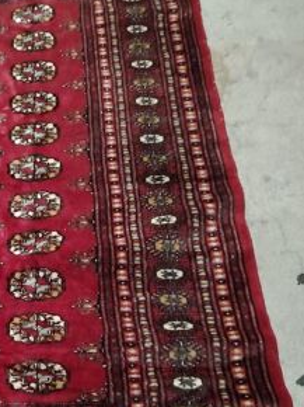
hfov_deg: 25.6
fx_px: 622
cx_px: -22
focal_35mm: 53
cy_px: 330
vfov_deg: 35.0
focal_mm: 5.25
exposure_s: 1/25
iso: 5703
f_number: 1.75
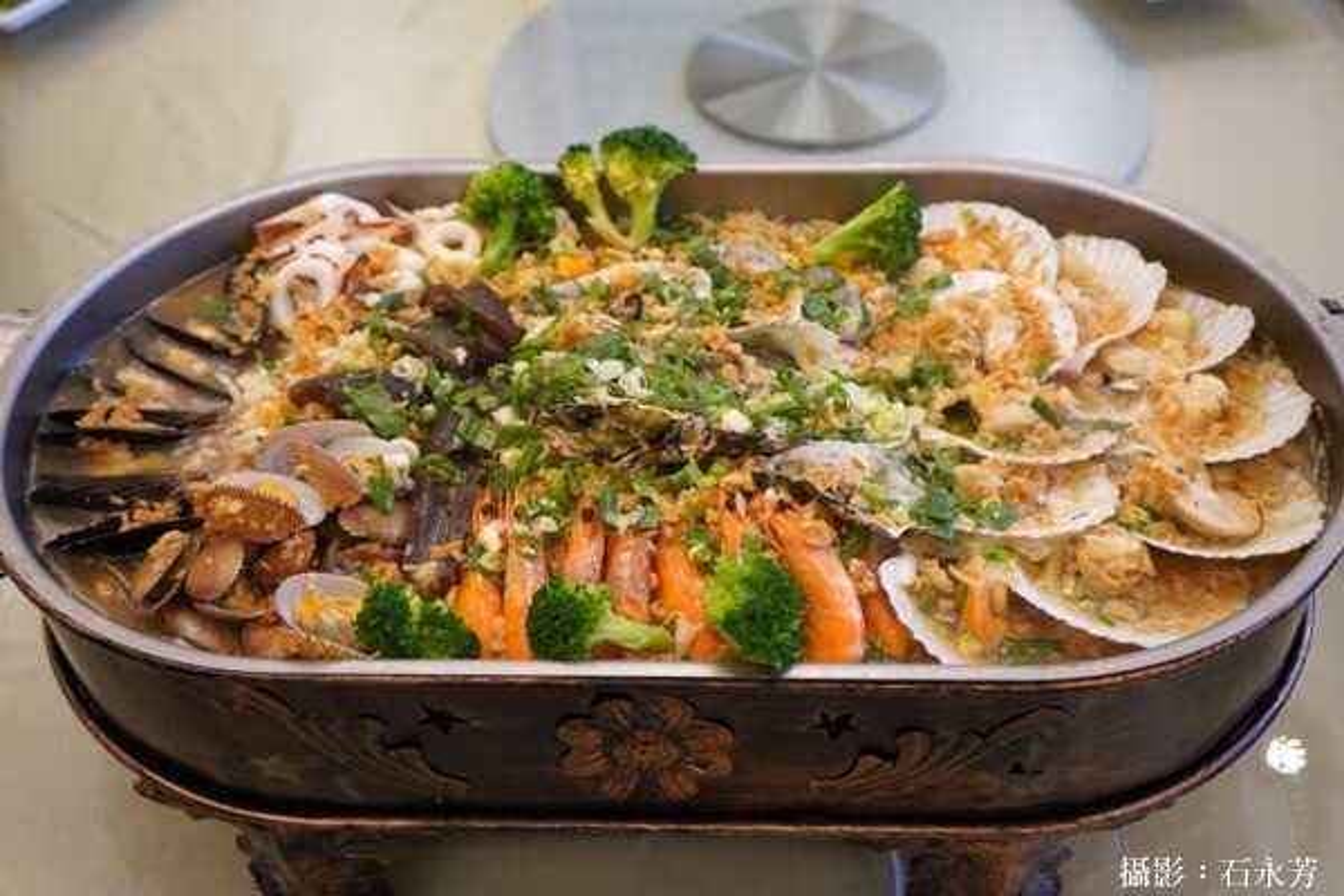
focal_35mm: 37
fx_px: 1381
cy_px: 448
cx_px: 672
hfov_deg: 51.9
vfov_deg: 35.9
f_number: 4
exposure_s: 1/160
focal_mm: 37
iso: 1000
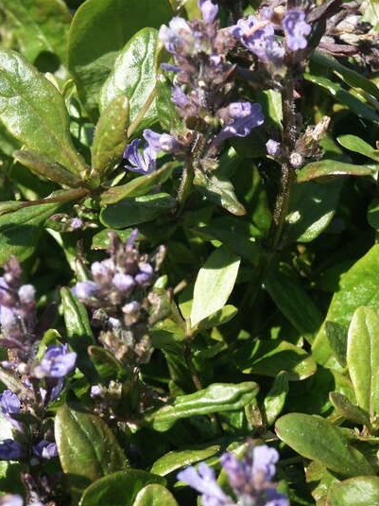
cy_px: 266
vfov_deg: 8.0
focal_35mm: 248
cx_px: 185
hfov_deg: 6.0
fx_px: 3622
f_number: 5.6
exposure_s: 1/180
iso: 100
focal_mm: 50.48
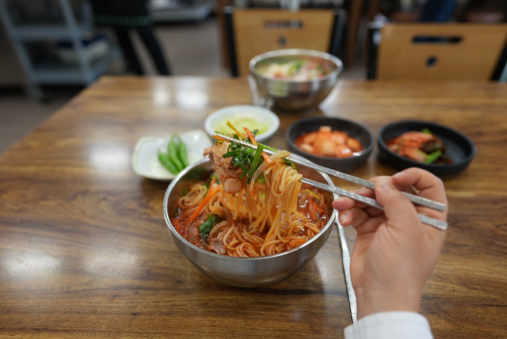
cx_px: 254
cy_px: 170
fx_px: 338
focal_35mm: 24
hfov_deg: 73.7
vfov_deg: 53.2
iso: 100
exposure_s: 1/40
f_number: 2.2
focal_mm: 24
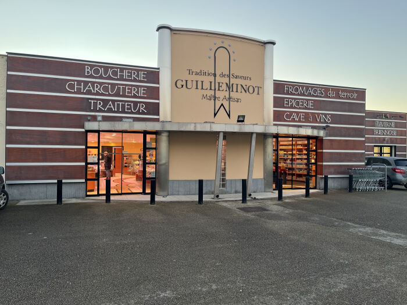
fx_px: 306
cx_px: 204
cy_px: 152
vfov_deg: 53.1
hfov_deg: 67.3
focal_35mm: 26
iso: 125
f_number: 1.6
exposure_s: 1/121
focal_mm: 5.1
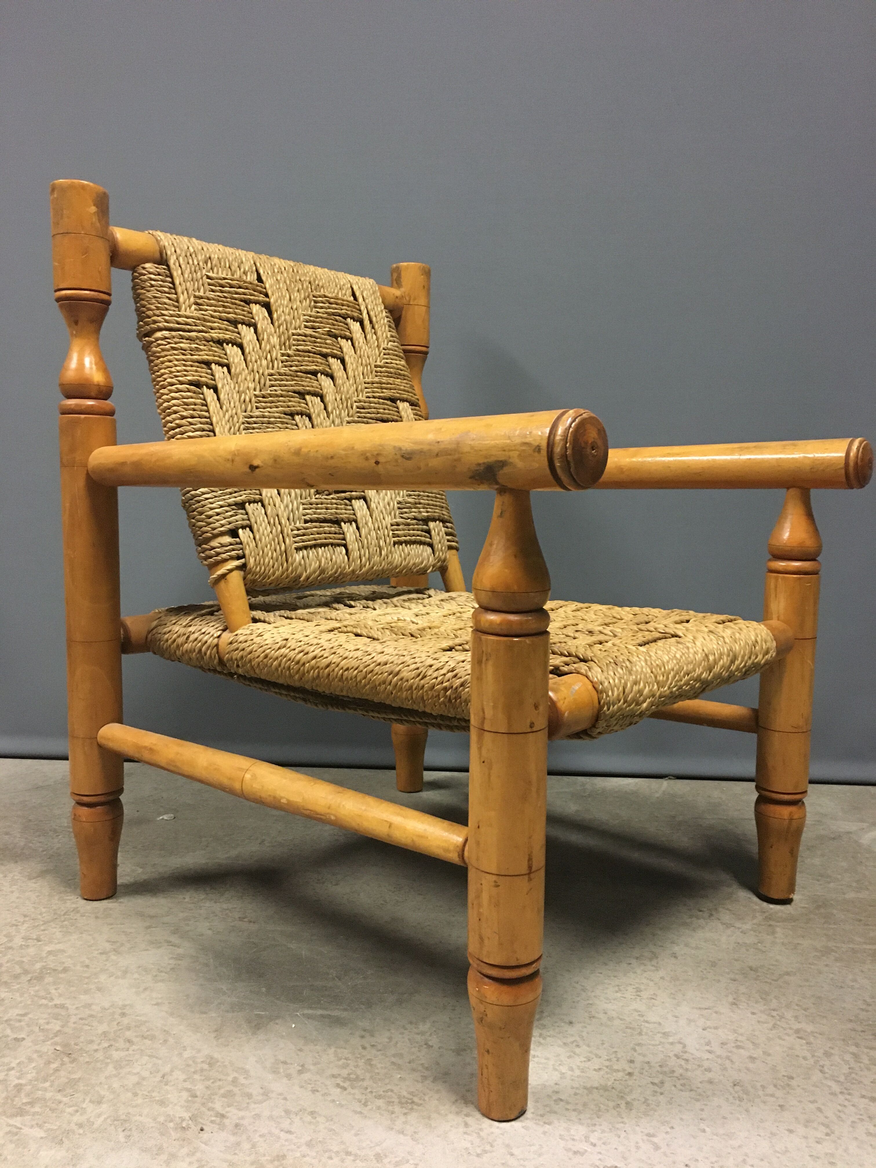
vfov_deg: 61.7
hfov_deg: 48.2
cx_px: 438
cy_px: 584
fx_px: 979
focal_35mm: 29
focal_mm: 4.15
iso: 250
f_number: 2.2
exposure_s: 1/17
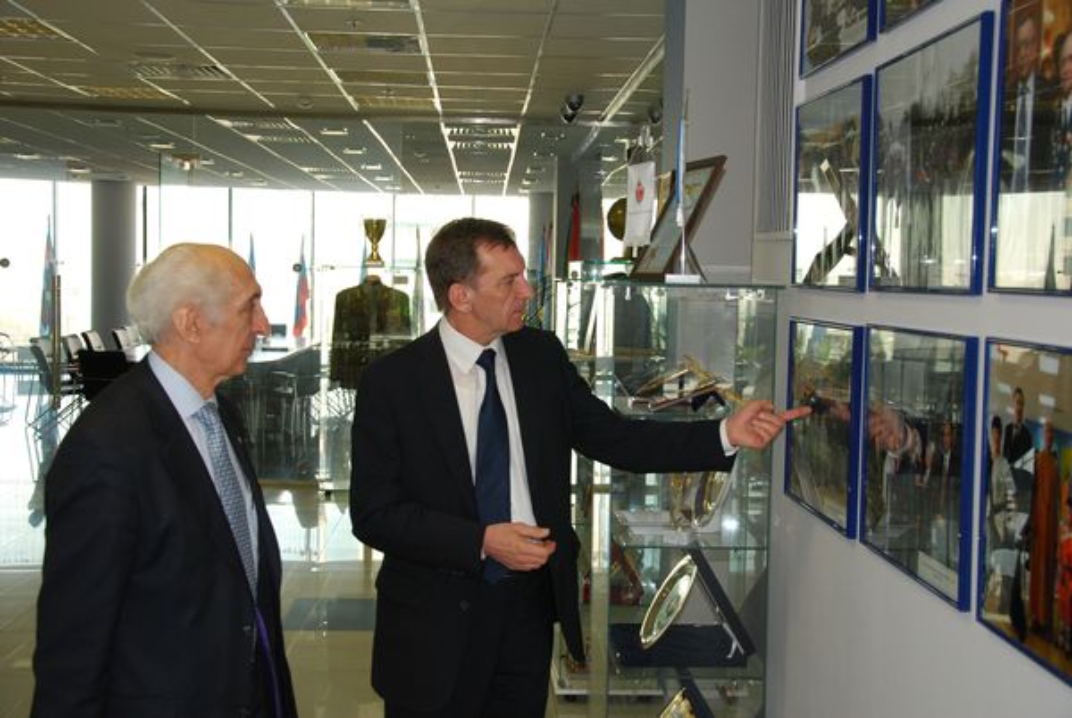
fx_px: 1342
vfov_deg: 30.0
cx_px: 536
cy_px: 359
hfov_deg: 43.5
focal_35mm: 45
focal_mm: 30
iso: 400
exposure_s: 1/80
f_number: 5
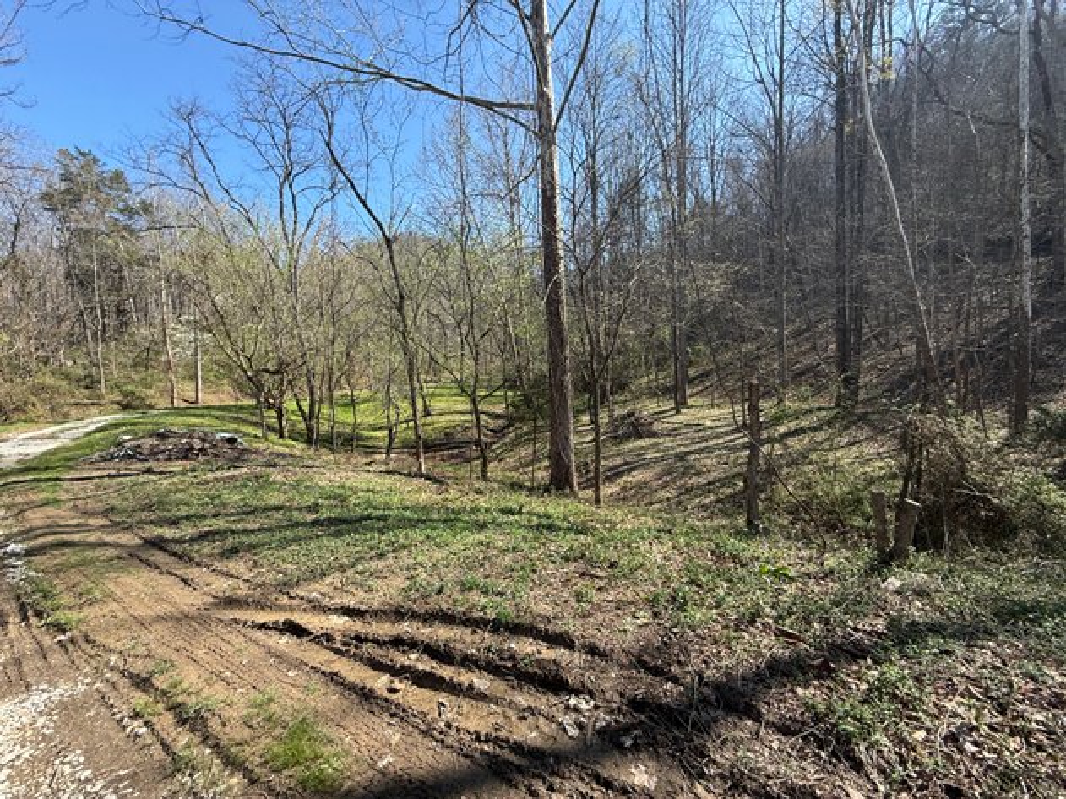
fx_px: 431
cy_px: 400
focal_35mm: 14
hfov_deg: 102.1
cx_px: 533
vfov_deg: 85.7
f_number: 2.2
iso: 50
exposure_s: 1/554
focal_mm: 2.22
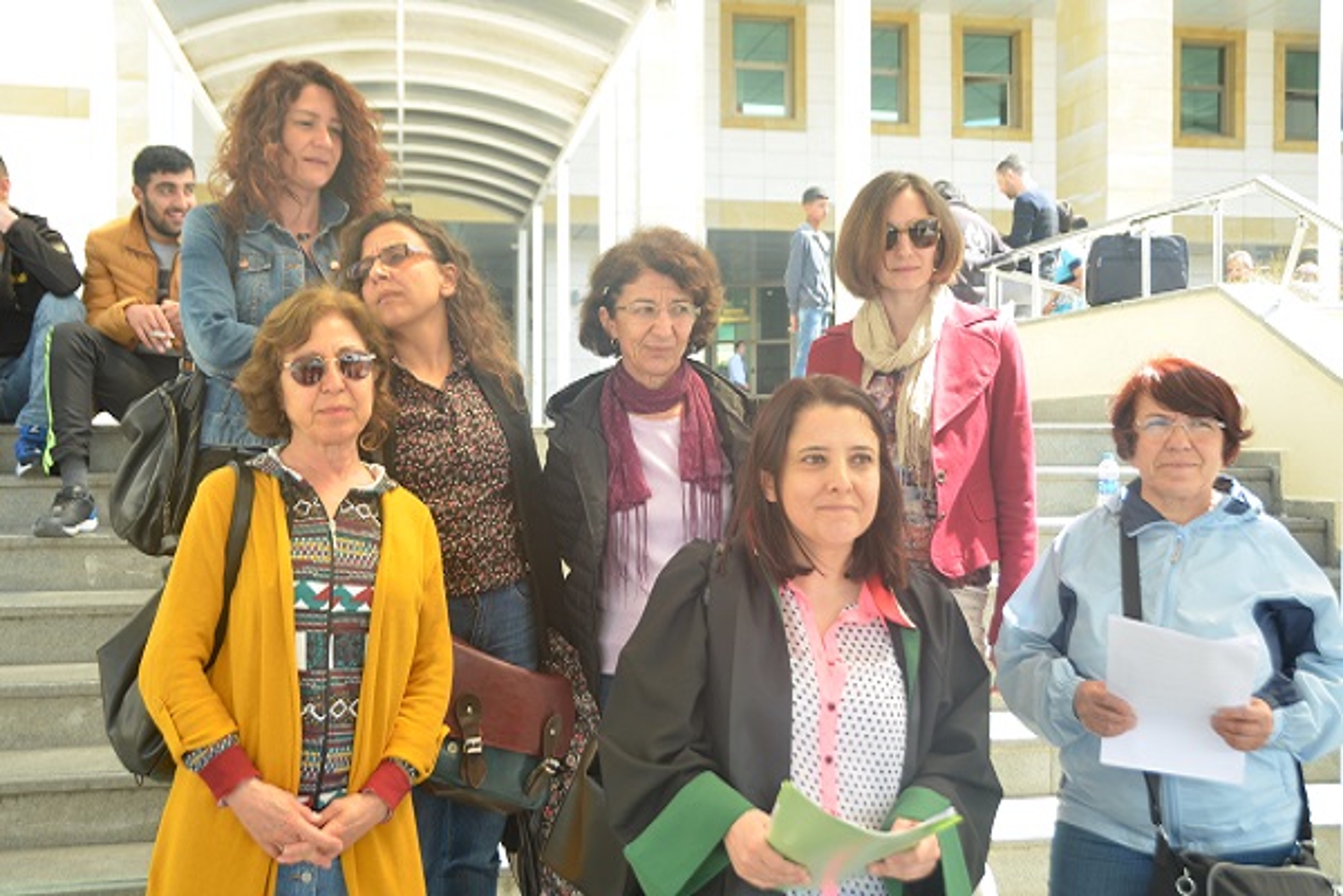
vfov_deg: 36.9
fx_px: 1343
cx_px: 672
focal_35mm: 36
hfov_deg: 53.1
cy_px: 448
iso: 100
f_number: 4.5
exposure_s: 1/80
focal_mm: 24
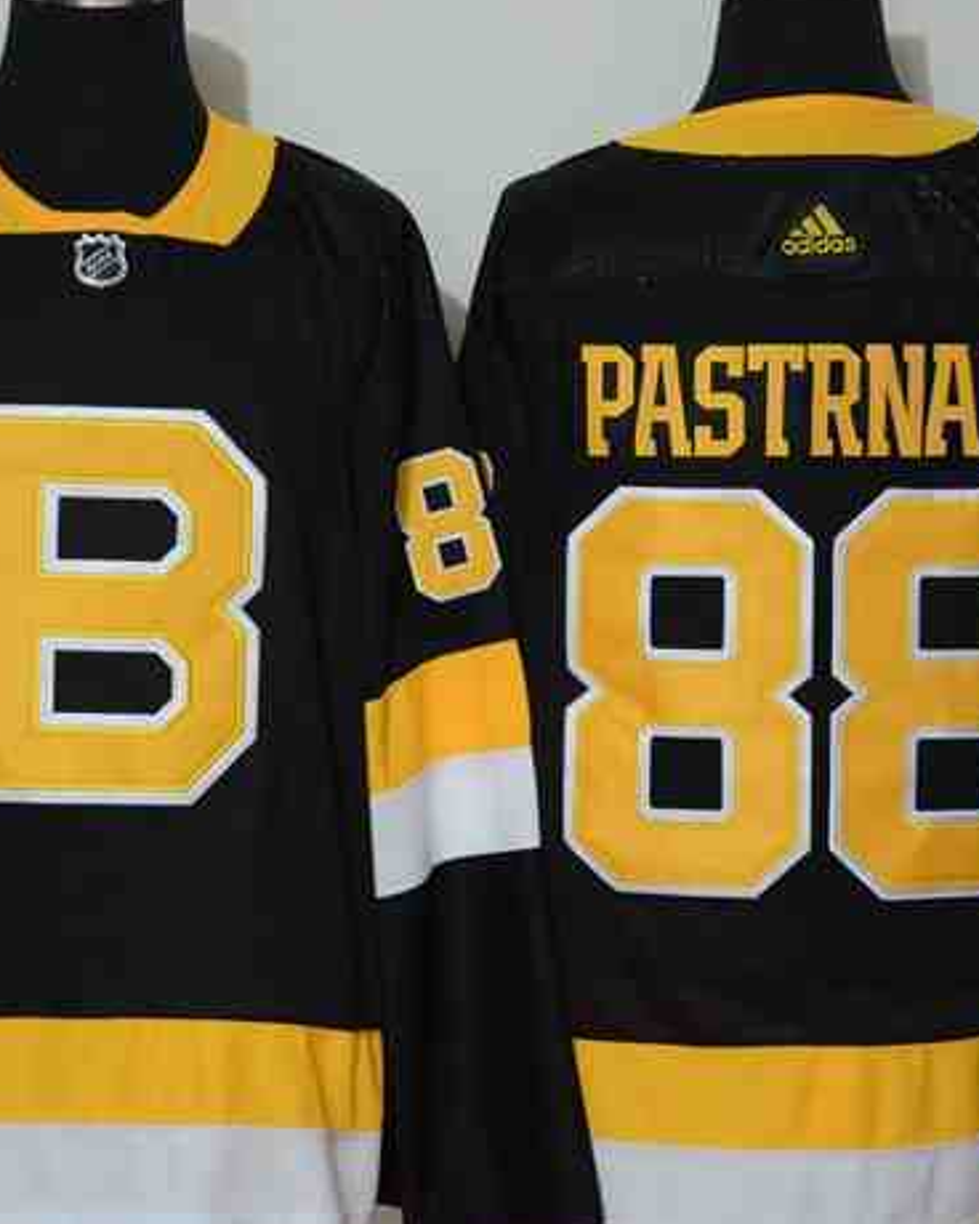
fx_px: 6193
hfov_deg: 9.0
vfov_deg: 11.3
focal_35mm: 171
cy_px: 599
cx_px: 466
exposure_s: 1/15
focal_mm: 70
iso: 4000
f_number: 5
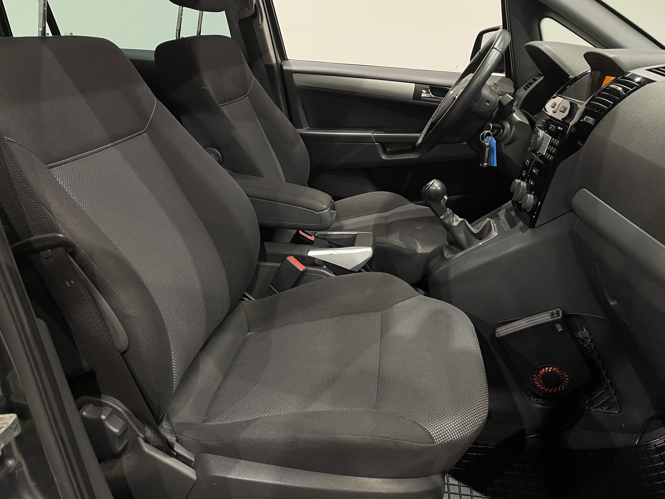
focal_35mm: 28
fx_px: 538
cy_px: 232
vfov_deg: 49.7
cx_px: 333
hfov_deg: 63.4
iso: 64
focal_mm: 4.2
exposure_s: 1/50
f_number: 1.6
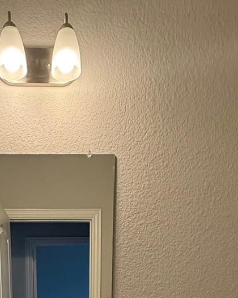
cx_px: 46
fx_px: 352
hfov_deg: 36.1
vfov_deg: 34.6
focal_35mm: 40
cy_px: 373
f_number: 2.2
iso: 320
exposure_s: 1/120
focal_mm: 2.22
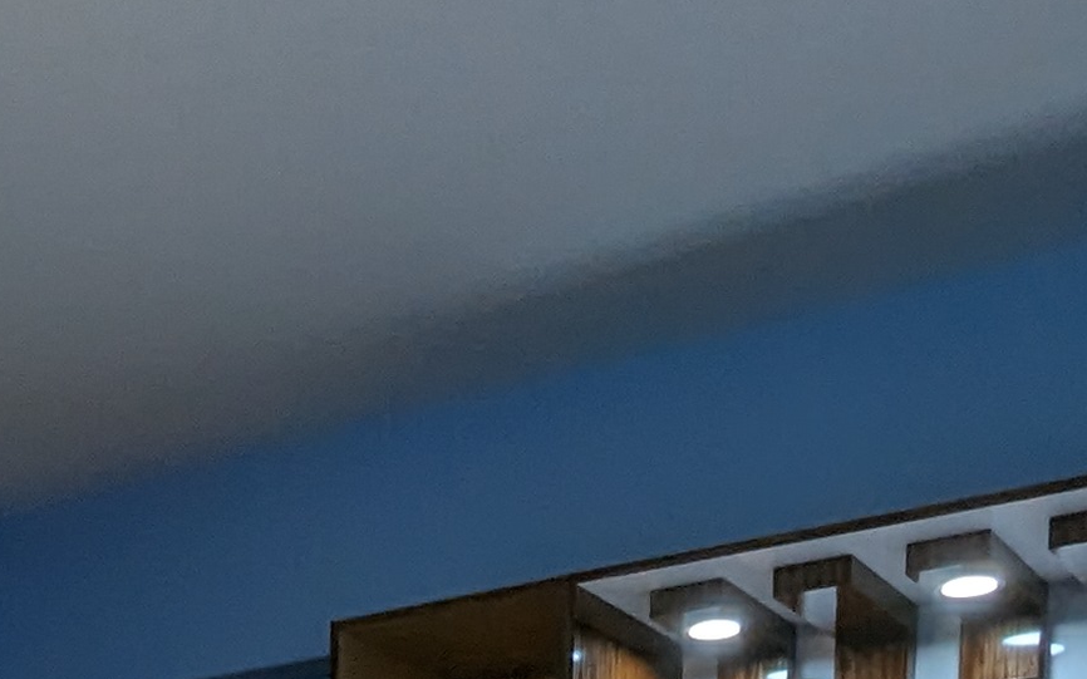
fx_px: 1925
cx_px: 54
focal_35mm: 65
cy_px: 1398
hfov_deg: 29.8
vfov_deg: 15.5
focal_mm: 1.95
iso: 69
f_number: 2.2
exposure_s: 1/100
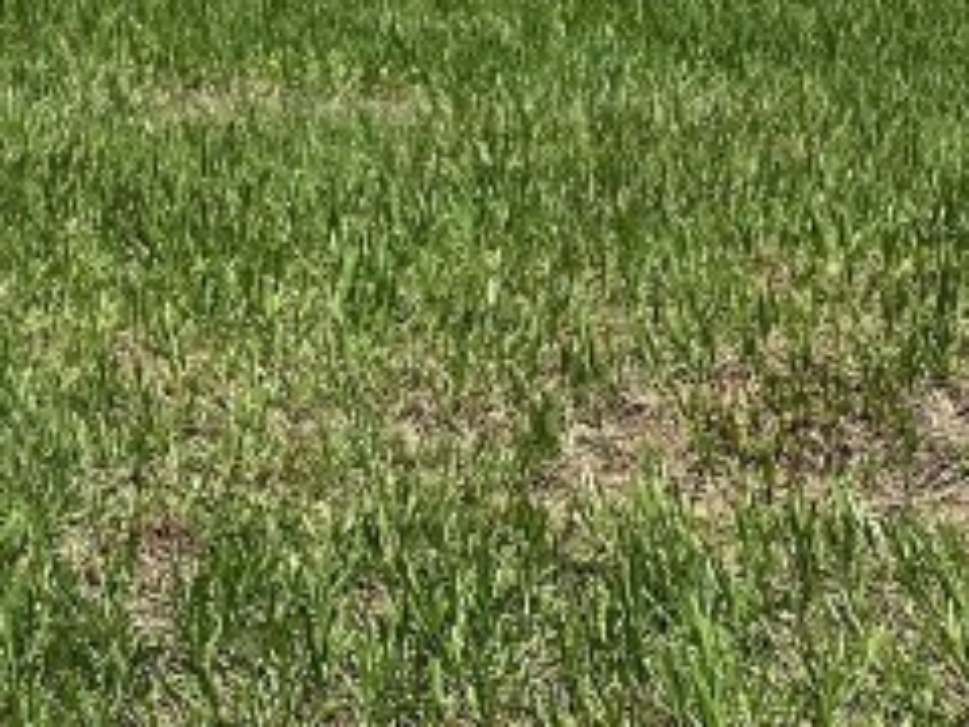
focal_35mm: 111
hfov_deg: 16.7
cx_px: -299
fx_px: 3107
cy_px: -368
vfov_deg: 12.7
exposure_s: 1/3040
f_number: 1.8
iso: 32
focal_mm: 4.25
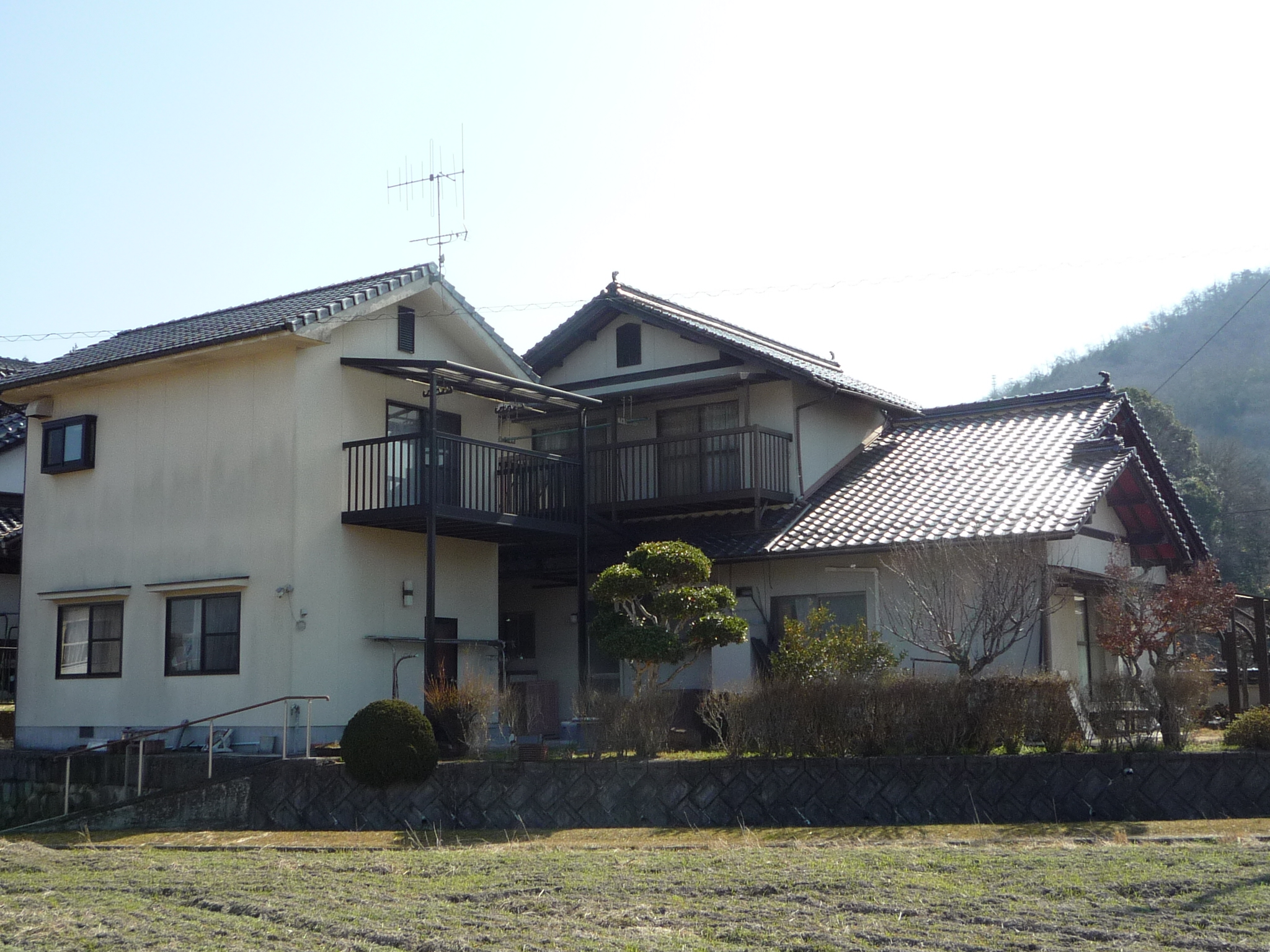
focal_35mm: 44
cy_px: 476
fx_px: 1614
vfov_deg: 32.9
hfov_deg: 42.9
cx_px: 635
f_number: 4.5
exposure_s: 1/400
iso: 100
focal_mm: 5.2
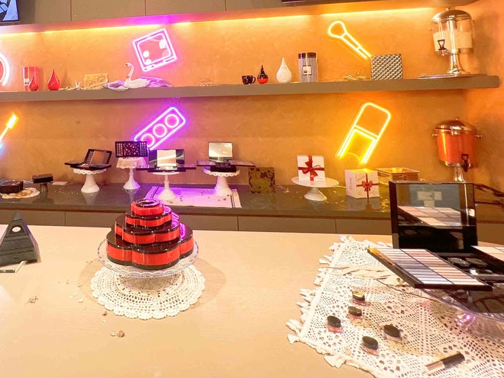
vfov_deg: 58.6
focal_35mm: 21
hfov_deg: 74.7
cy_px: 77
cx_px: 142
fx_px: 306
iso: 200
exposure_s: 1/120
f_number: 1.8
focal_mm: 1.57
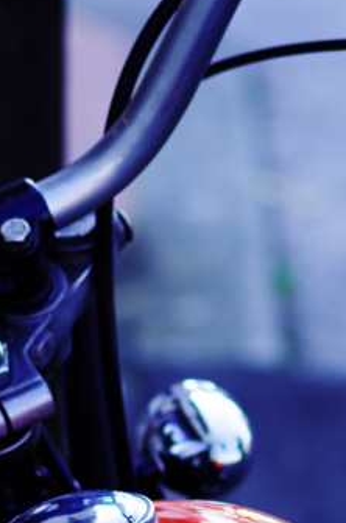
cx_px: 354
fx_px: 5095
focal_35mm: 352
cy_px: 376
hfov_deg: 3.9
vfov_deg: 5.9
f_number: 3.5
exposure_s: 1/500
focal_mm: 77
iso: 200
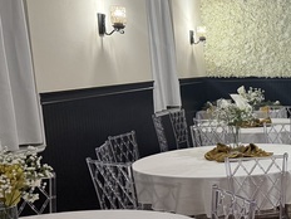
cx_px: 351
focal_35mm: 62
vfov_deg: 23.4
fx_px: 521
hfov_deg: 27.4
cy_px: 161
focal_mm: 6.76
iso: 400
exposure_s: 1/60
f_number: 1.78
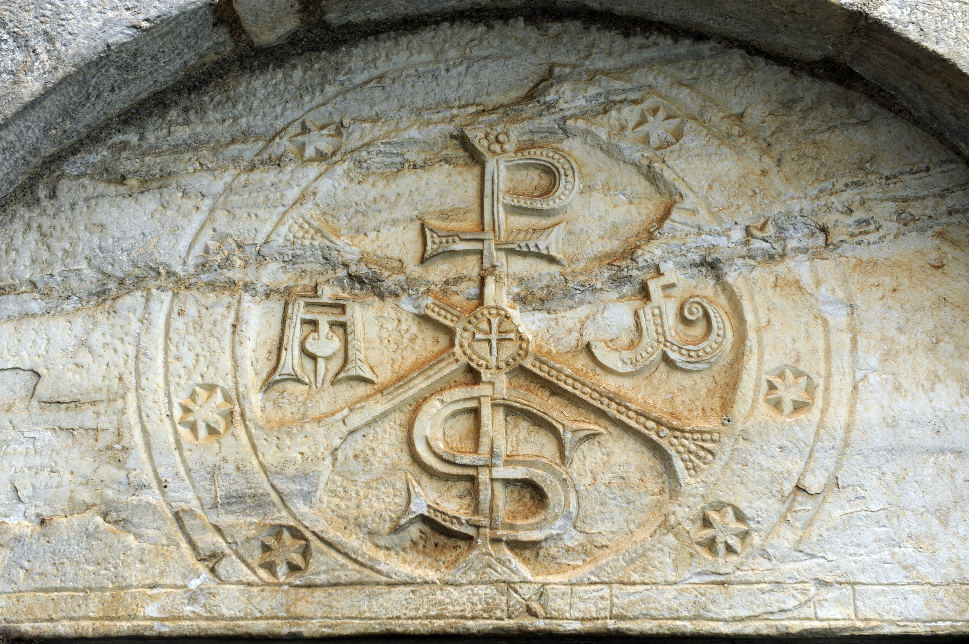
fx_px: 1560
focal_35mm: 58
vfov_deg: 23.3
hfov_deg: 34.5
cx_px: 484
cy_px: 322
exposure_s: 1/60
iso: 200
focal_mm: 58
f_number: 5.6
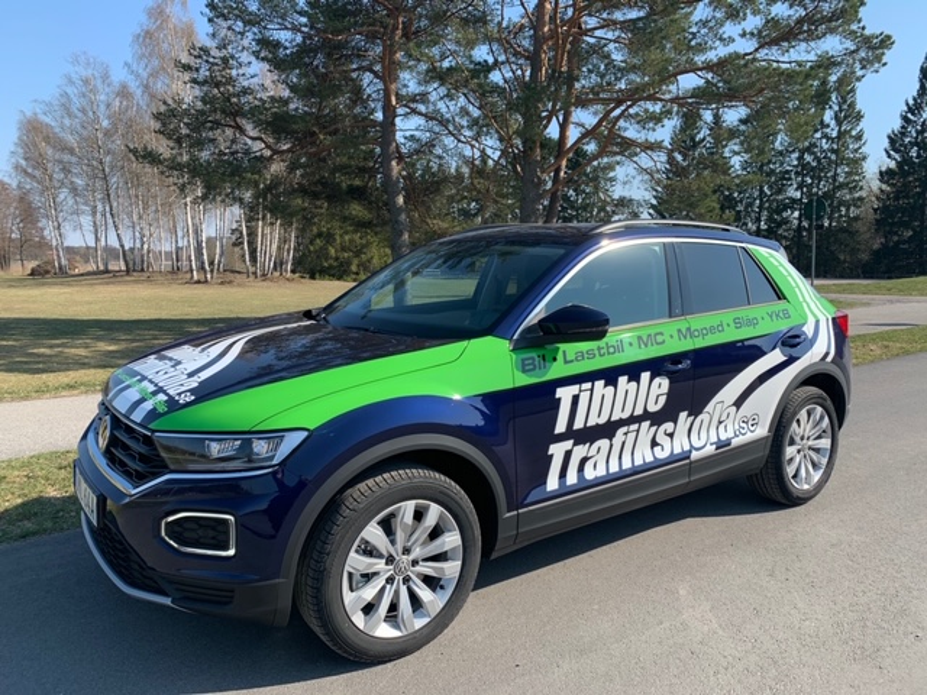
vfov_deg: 53.1
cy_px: 348
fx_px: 696
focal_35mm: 26
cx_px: 464
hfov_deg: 67.3
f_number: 1.8
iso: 25
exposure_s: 1/1406
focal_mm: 4.25
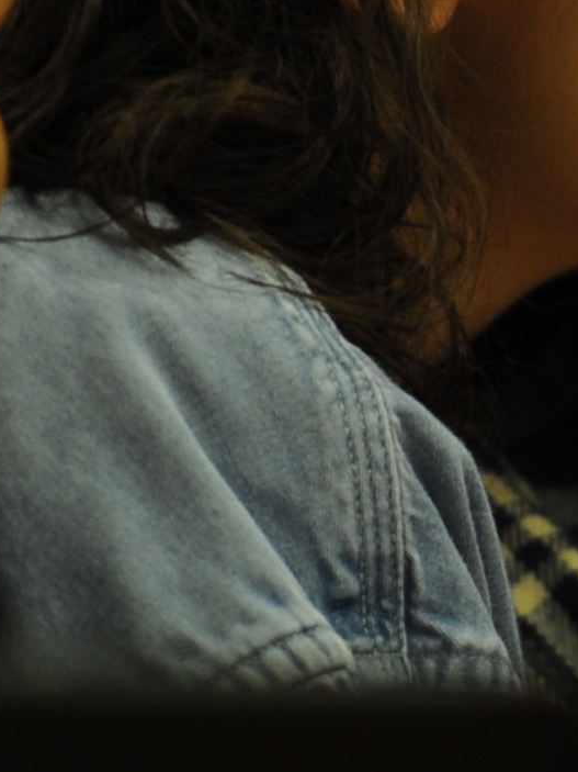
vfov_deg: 1.9
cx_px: 1125
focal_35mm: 1018
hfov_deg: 1.5
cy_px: -11
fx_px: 22671
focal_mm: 175
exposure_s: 1/100
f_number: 2.8
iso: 640
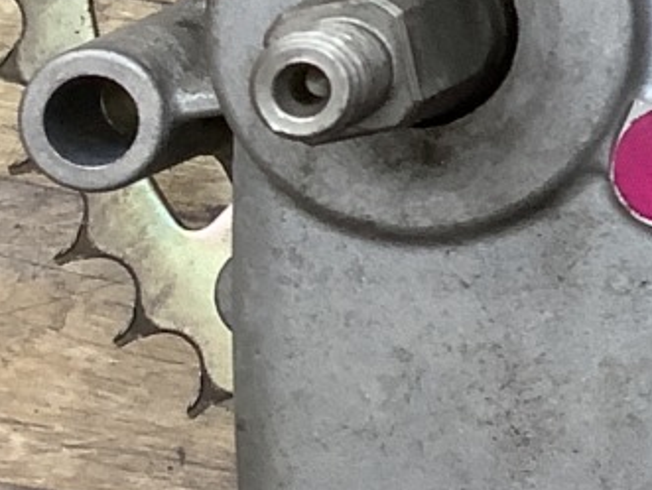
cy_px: -259
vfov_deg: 9.4
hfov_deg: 11.0
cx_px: 1511
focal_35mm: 154
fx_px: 2904
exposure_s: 1/50
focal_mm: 3.3
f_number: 2.4
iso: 125
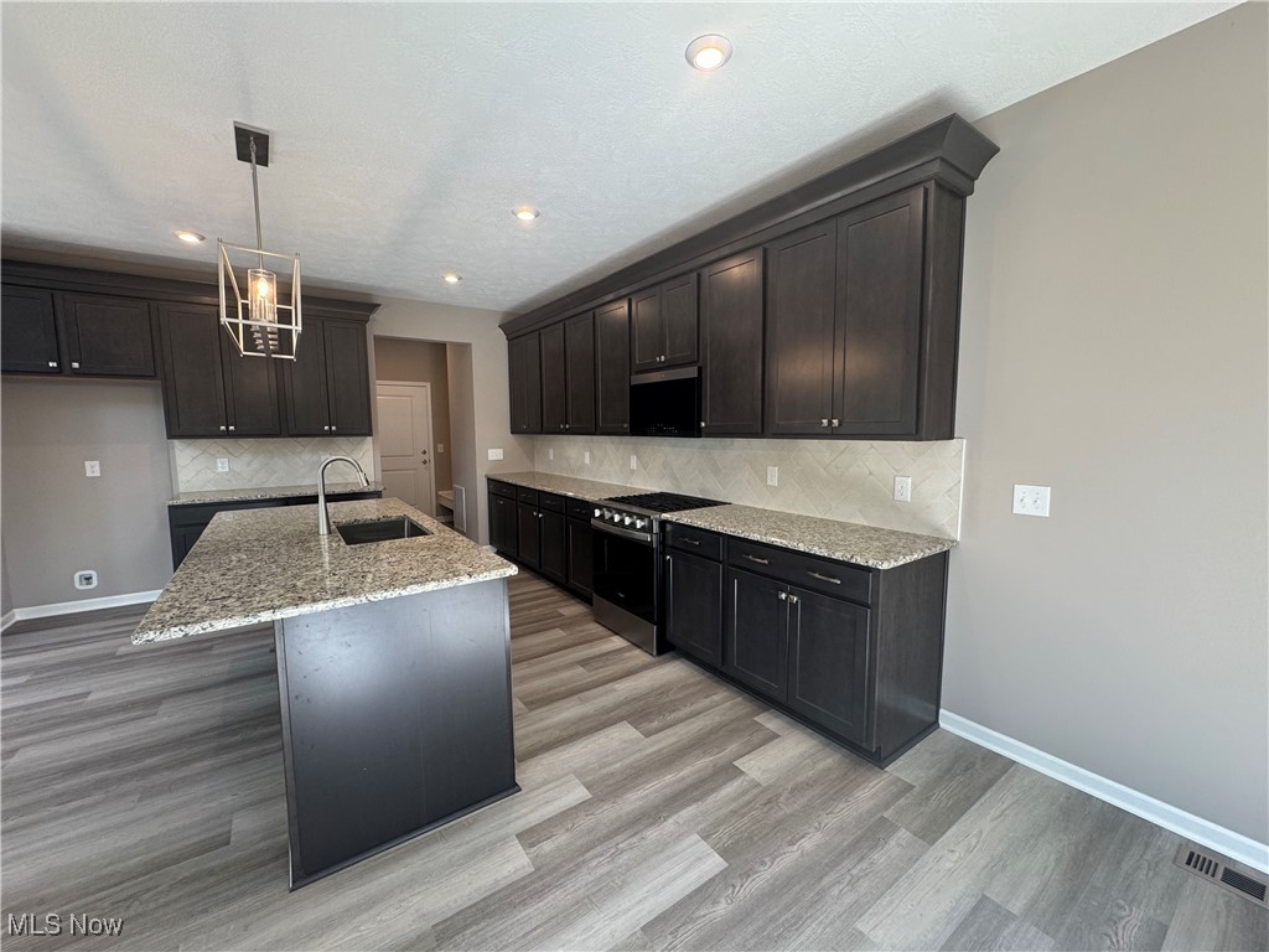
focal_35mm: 14
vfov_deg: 85.7
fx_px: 513
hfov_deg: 102.1
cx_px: 634
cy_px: 476
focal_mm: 2.22
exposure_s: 1/120
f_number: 2.2
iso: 160
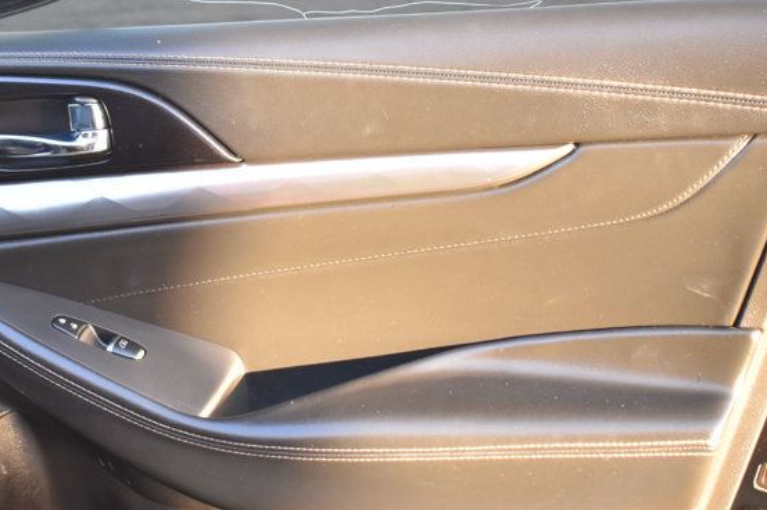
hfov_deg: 31.2
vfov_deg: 21.2
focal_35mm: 64
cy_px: 227
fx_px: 1361
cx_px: 259
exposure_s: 1/125
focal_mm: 23
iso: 1000
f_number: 4
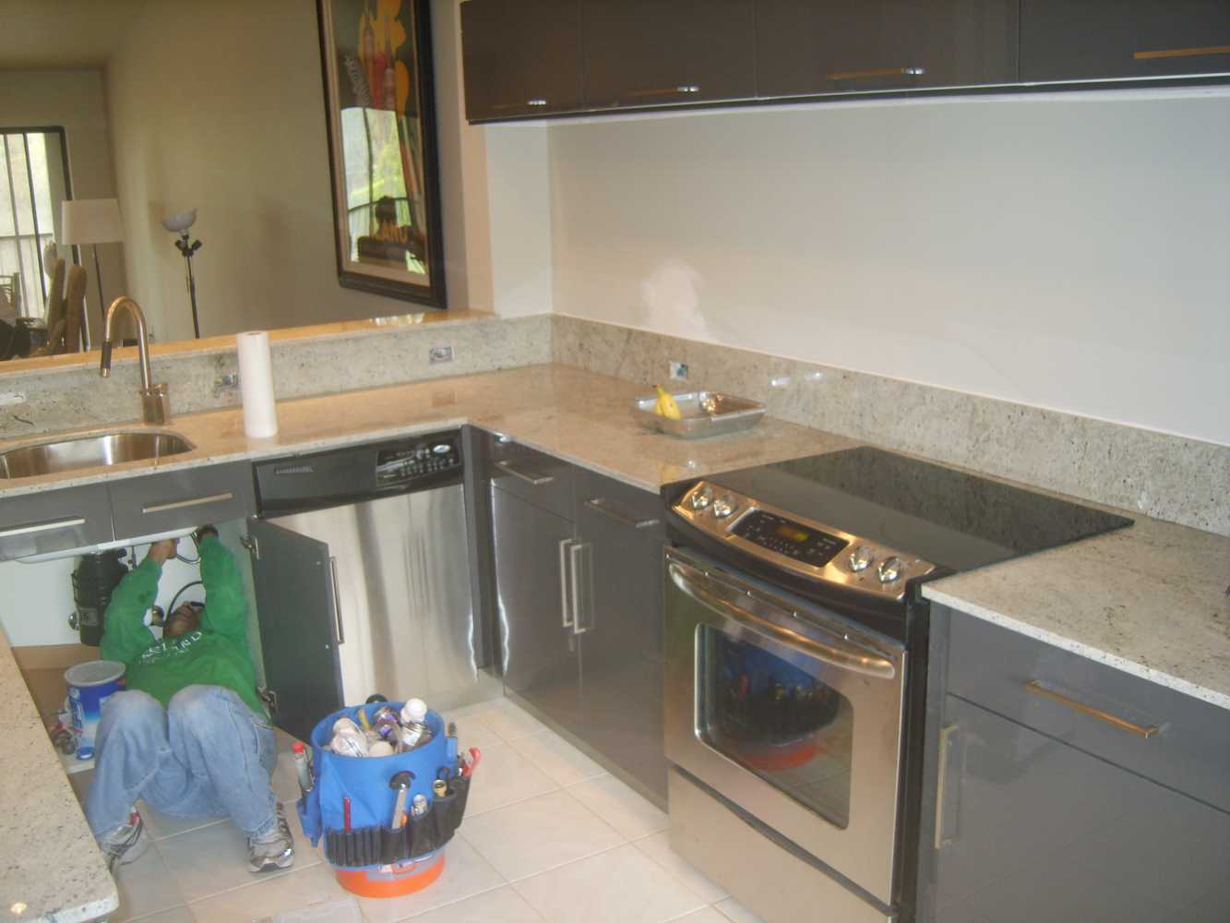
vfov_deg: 40.7
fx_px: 1244
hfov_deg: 52.6
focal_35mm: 35
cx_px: 615
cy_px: 462
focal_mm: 7.4
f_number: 2.8
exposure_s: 1/30
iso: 100
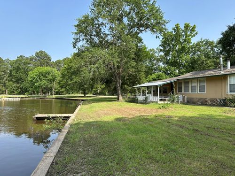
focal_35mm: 26
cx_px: 118
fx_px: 177
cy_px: 88
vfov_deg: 53.1
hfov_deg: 67.3
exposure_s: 1/1808
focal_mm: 5.7
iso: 50
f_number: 1.5
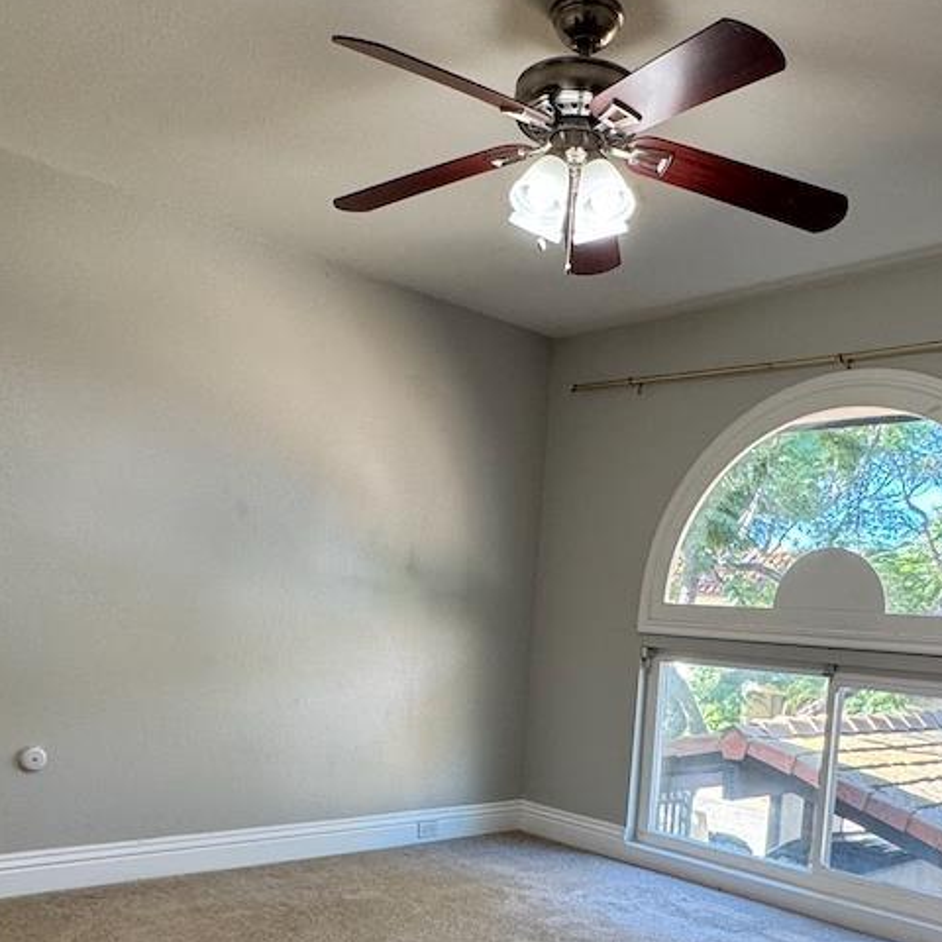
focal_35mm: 33
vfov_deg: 48.0
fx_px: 1016
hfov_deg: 49.7
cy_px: 699
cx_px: 514
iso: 125
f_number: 2.2
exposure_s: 1/120
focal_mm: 2.22
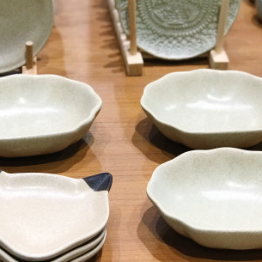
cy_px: 126
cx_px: 65
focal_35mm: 101
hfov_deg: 17.1
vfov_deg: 17.2
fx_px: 865
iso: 80
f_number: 2.8
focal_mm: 6.6
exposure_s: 1/50
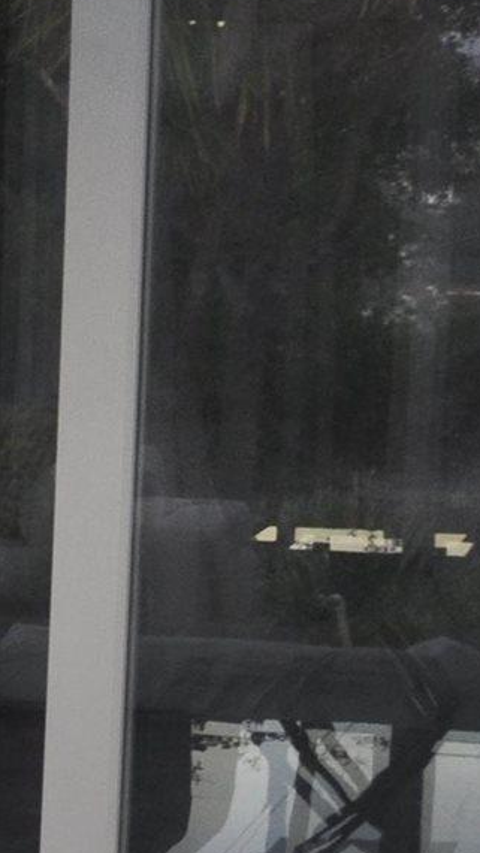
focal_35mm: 270
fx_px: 6112
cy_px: 497
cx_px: -1796
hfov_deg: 4.0
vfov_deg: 8.0
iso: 450
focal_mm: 32
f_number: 4
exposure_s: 1/60
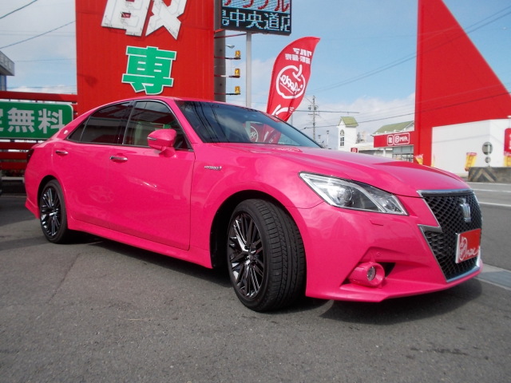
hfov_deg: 61.7
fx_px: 428
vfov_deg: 48.2
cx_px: 256
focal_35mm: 29
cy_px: 192
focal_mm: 4.1
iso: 80
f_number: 3.3
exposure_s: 1/1000
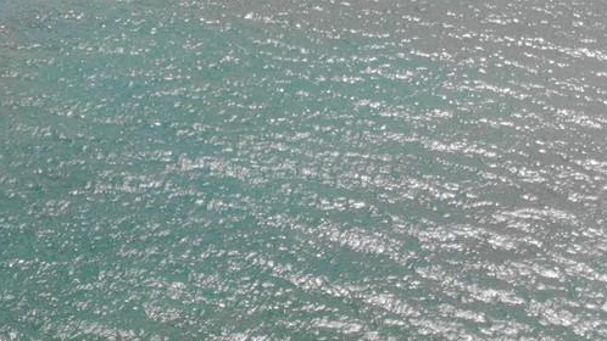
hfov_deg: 24.0
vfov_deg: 12.4
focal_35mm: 84
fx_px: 1352
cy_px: -382
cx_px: -30
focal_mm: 4.5
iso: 100
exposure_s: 1/1828
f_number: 2.8
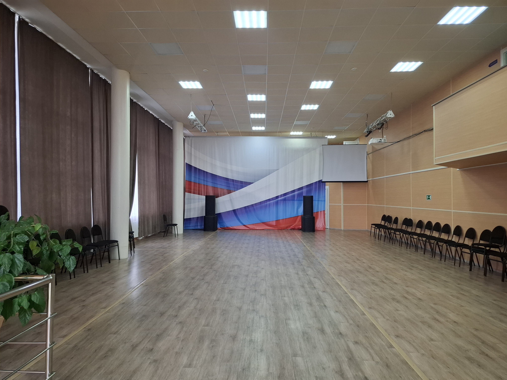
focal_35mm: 23
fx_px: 337
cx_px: 254
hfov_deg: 73.9
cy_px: 190
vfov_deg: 58.9
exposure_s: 1/100
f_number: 1.8
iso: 320
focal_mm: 5.54
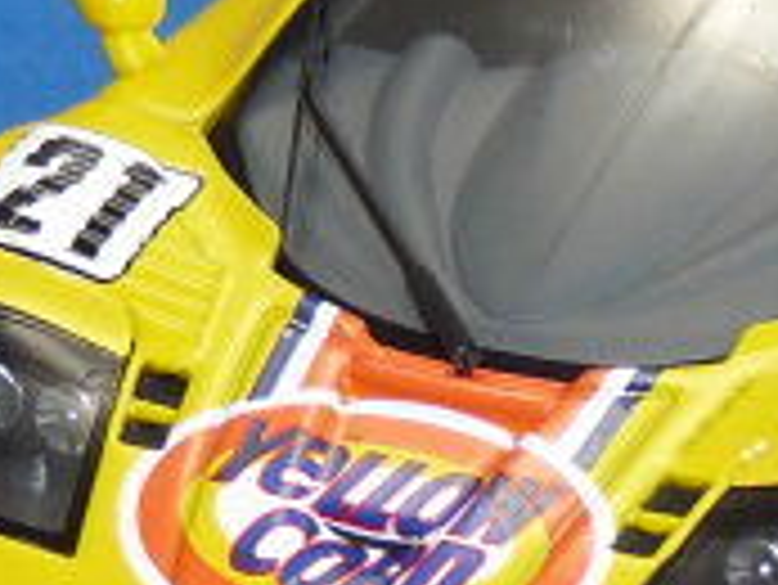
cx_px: 760
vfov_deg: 4.0
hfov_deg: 5.3
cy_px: 50
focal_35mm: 373
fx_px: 8389
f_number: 3.2
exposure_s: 1/30
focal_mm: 10.1
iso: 100
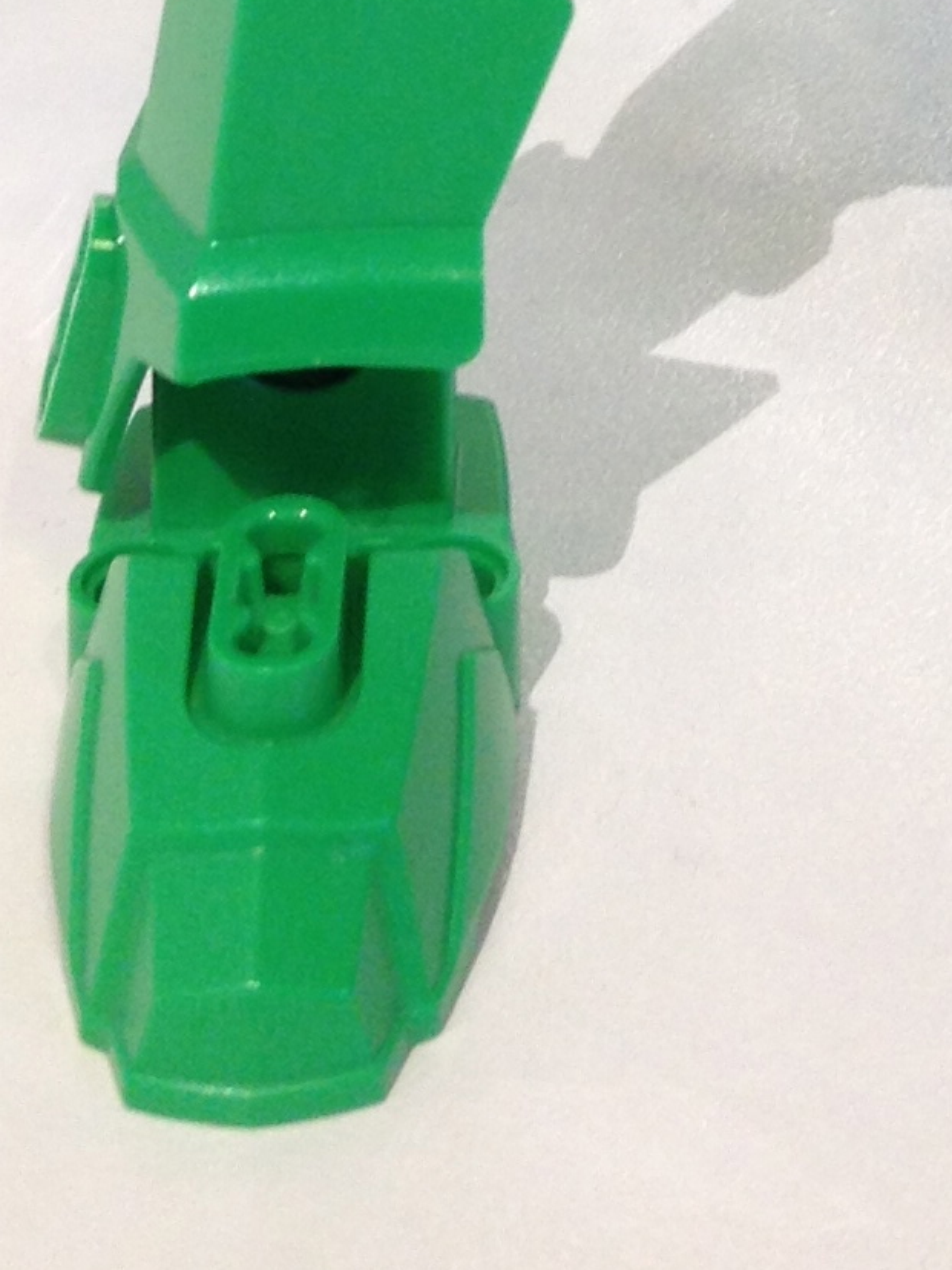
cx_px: 1104
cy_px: -1091
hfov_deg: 10.6
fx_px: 5060
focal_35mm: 138
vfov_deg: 12.8
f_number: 2.4
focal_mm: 4.28
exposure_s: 1/20
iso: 64
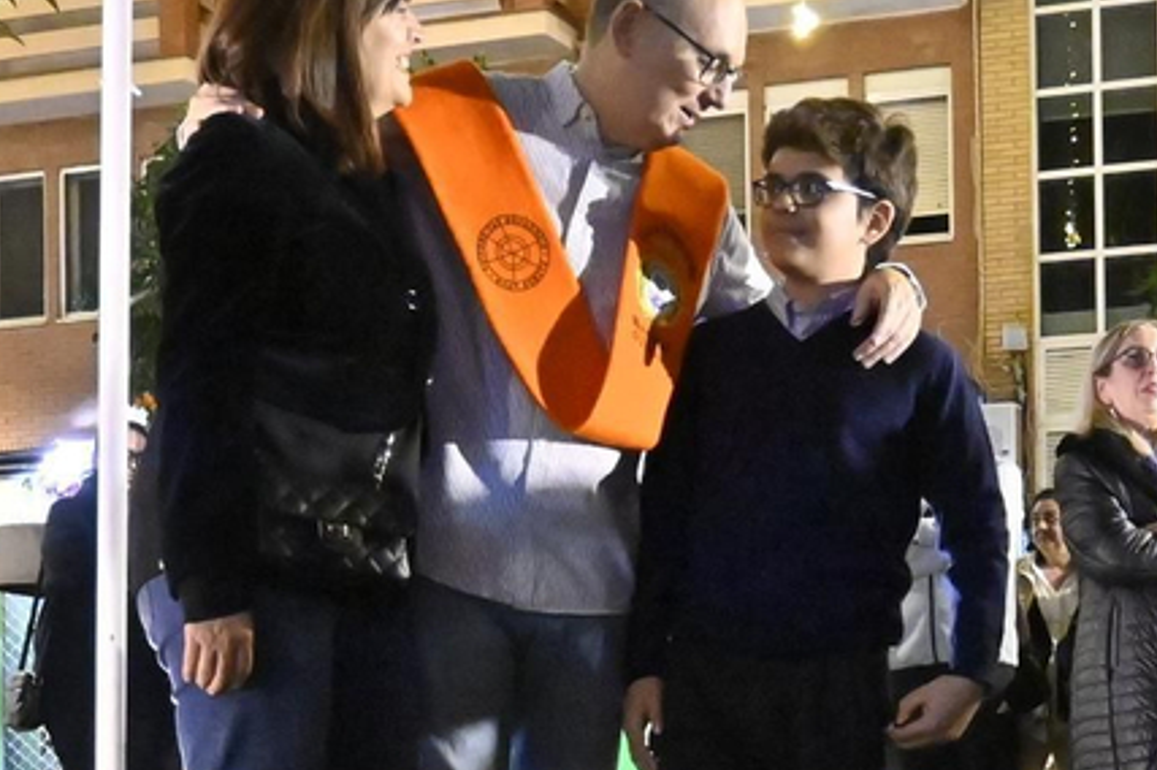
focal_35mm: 90
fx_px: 2890
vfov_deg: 14.8
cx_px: 648
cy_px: 851
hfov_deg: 22.6
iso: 6400
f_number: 3.5
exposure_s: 1/50
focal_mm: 16
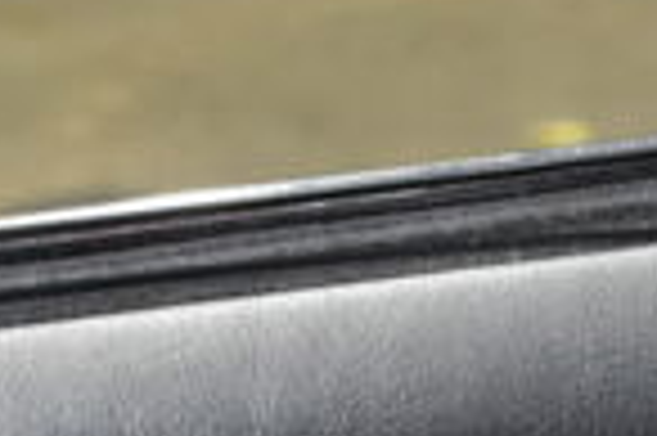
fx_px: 5186
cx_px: 972
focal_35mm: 285
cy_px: 1250
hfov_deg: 7.1
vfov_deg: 4.6
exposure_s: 1/60
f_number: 4
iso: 1600
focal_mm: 27
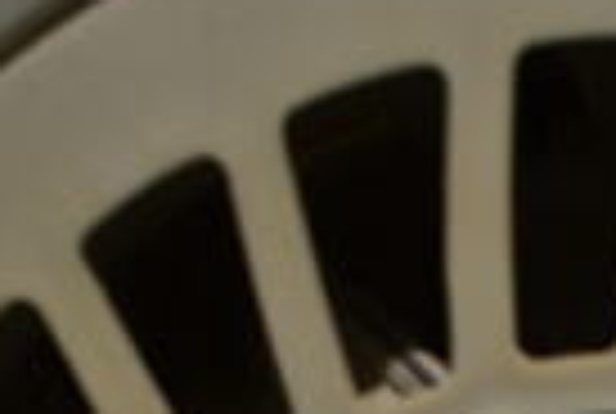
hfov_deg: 16.6
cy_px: 855
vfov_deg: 10.5
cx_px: 643
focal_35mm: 120
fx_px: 2058
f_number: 3.5
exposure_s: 1/30
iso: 220
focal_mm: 18
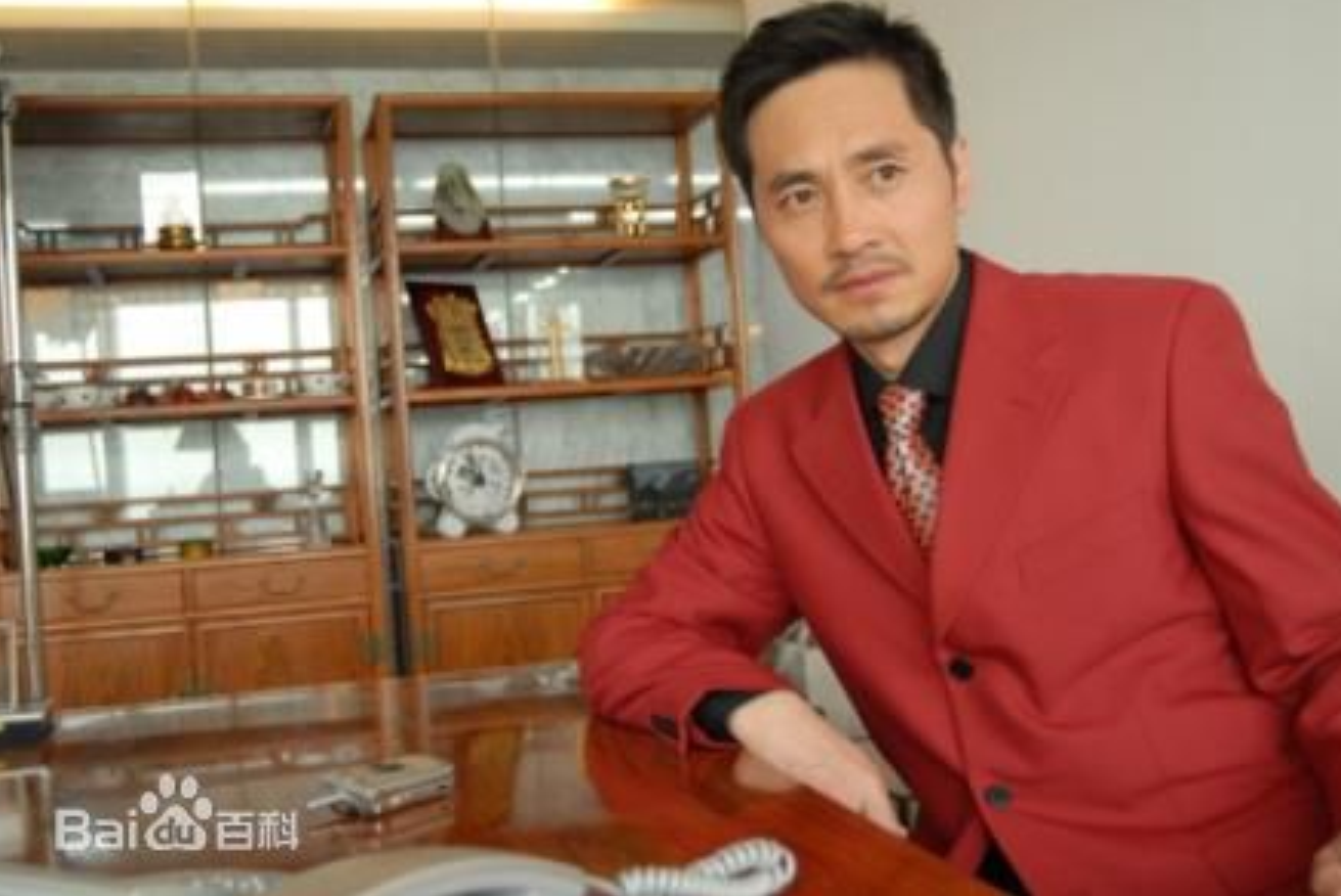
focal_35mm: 40
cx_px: 675
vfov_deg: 33.4
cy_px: 439
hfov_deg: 48.4
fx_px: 1491
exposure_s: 1/80
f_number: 4.2
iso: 640
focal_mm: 26
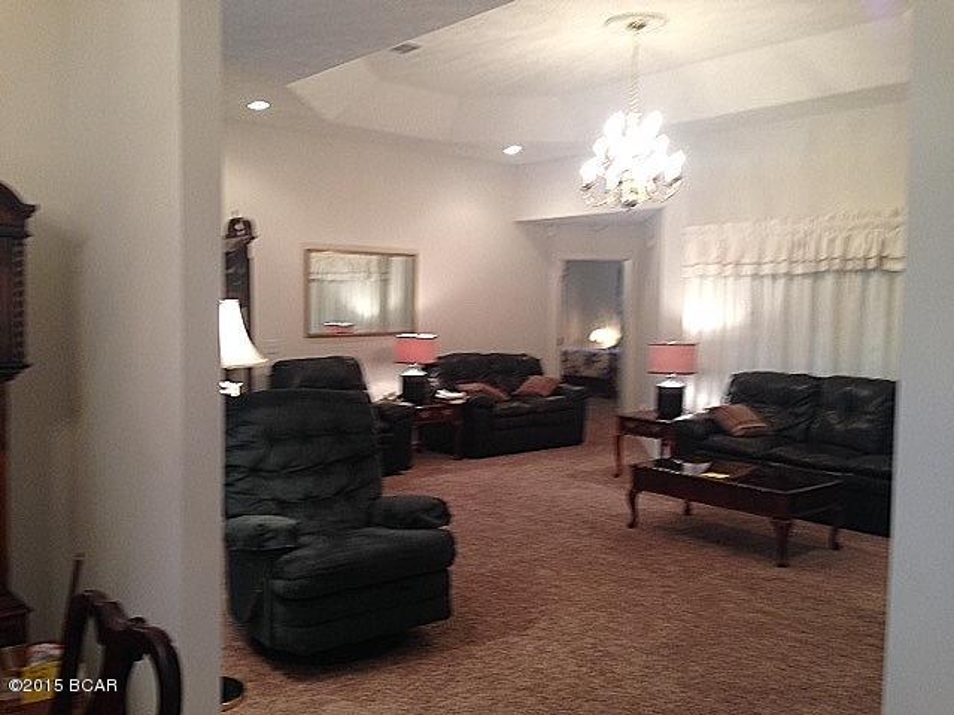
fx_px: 909
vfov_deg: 42.9
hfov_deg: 55.4
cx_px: 477
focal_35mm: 33
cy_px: 358
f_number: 2.4
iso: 100
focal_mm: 4.12
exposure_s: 1/20
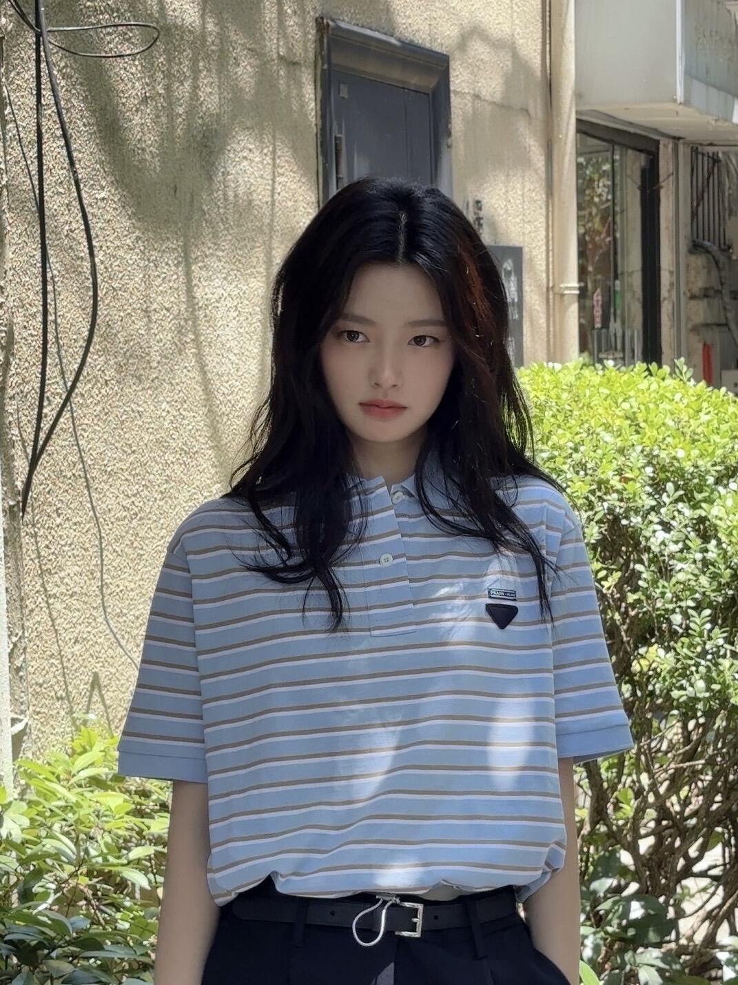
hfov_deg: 19.6
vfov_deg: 26.0
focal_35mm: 75
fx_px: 2132
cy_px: 492
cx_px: 369
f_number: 1.78
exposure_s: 1/568
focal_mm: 6.76
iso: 64
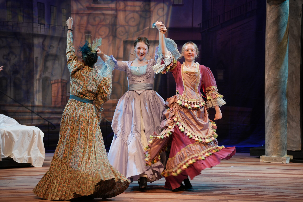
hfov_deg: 14.2
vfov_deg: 9.5
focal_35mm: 145
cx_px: 152
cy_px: 101
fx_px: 1220
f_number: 5
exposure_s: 1/160
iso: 800
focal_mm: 145
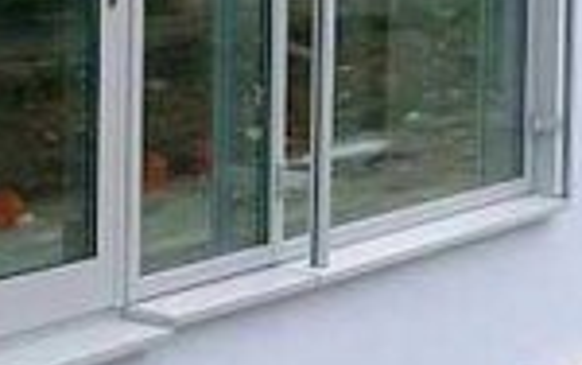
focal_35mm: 157
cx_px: 283
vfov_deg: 8.3
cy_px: -16
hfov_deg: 13.3
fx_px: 2492
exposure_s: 1/800
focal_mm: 7.6
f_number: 2.6
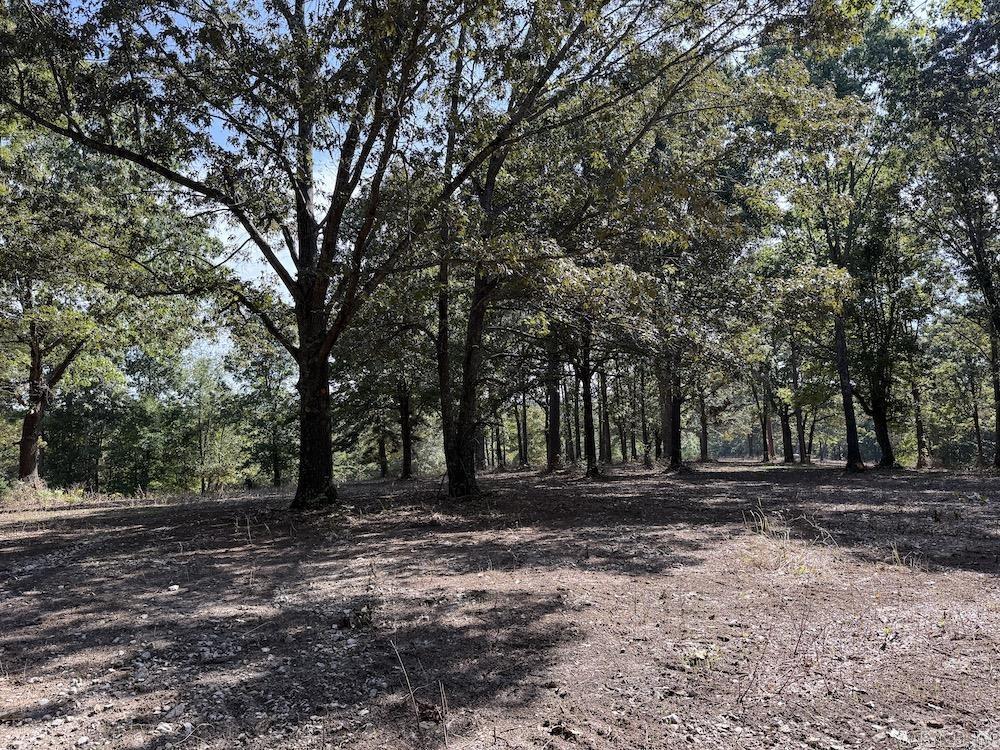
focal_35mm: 24
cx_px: 500
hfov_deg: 71.6
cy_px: 375
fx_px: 693
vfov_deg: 56.8
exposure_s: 1/728
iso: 100
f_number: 1.78
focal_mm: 6.76
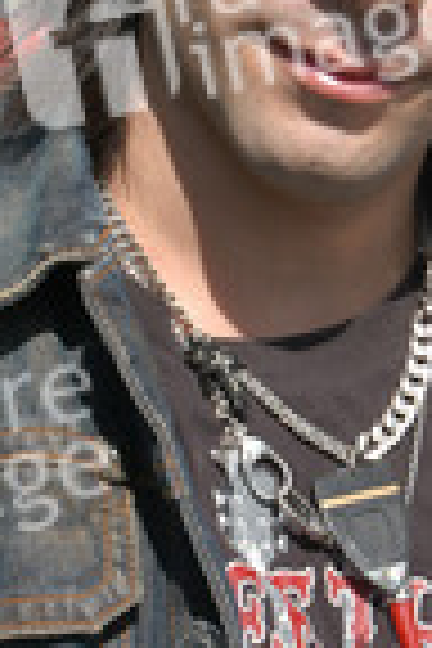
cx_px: 369
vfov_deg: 16.4
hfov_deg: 10.9
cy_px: 248
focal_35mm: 125
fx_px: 2250
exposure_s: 1/320
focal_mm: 30
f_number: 9
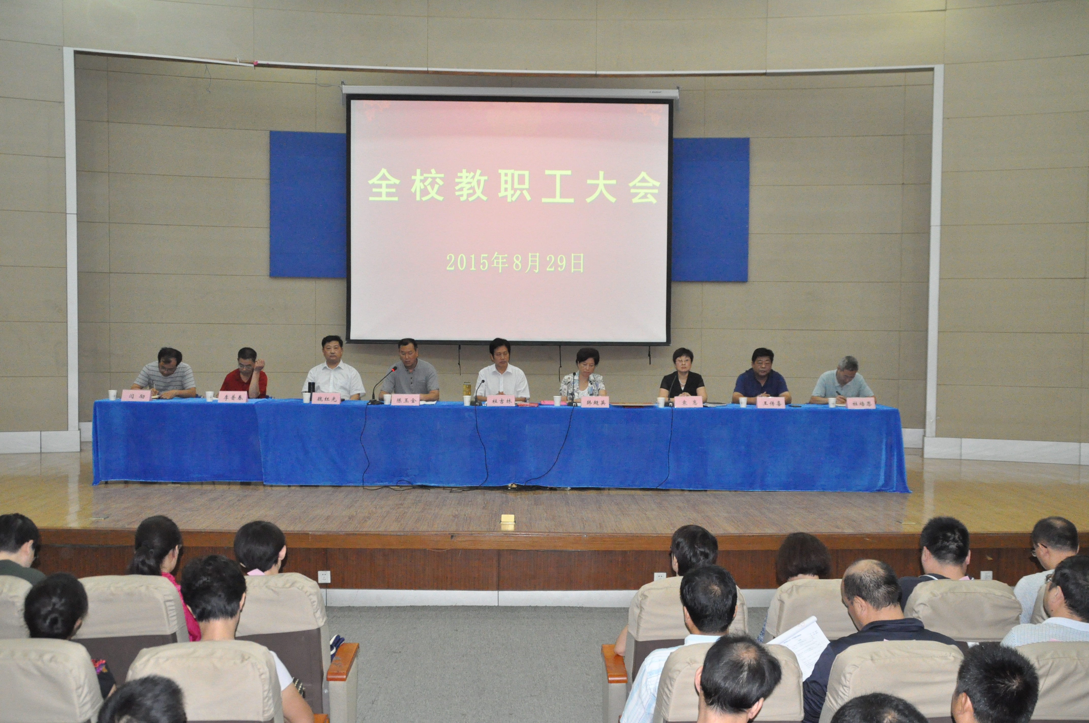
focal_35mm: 38
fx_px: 1133
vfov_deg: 35.4
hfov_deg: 51.3
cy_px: 362
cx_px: 544
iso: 3200
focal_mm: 25
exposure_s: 1/60
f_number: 5.6
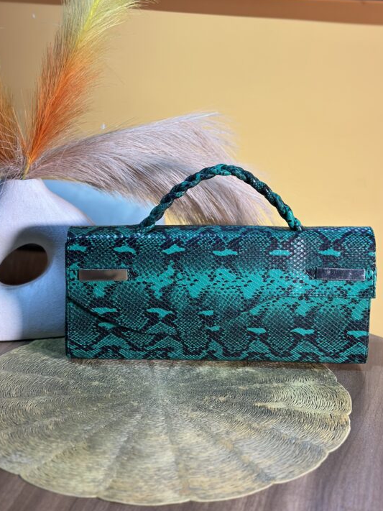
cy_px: 237
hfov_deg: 27.0
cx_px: 199
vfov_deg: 35.5
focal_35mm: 54
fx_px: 797
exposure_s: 1/100
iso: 125
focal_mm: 6.86
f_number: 1.78
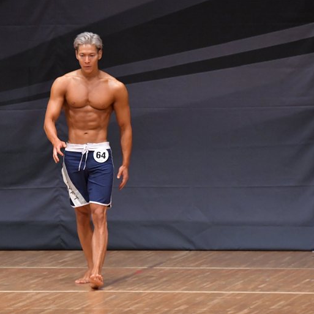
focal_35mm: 385
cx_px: 87
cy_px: 157
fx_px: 3951
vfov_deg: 4.6
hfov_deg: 4.5
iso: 6400
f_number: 5.6
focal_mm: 200
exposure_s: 1/400
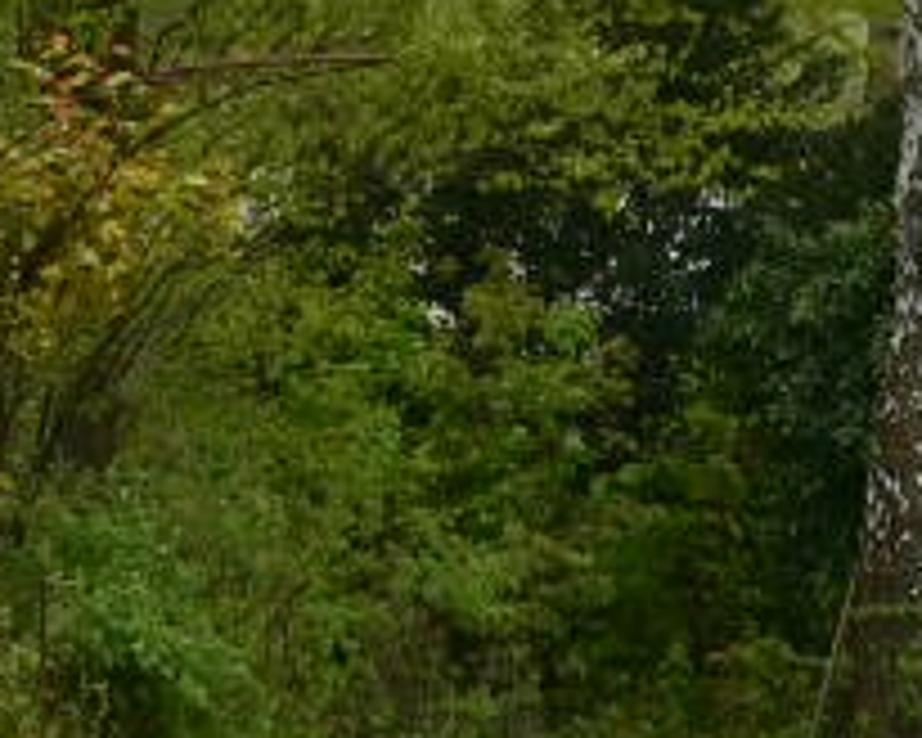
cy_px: -166
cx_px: 1165
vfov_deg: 5.9
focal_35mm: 260
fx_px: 7095
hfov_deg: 7.4
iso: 200
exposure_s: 1/60
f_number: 4.5
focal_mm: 35
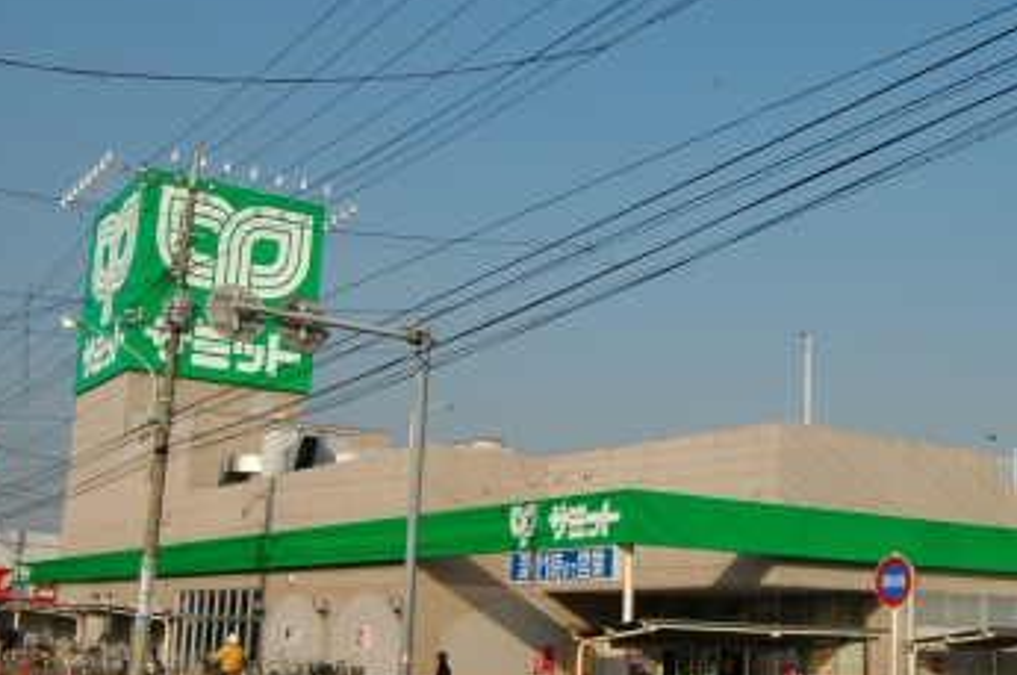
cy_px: 351
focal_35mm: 47
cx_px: 725
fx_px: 1326
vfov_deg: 28.6
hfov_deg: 41.1
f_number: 20
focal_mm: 18
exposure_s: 1/100
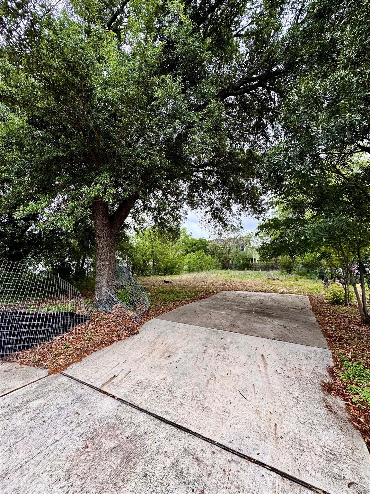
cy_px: 247
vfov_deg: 102.1
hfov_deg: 85.7
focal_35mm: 14
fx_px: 200
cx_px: 185
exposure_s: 1/267
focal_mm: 2.22
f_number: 2.2
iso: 40
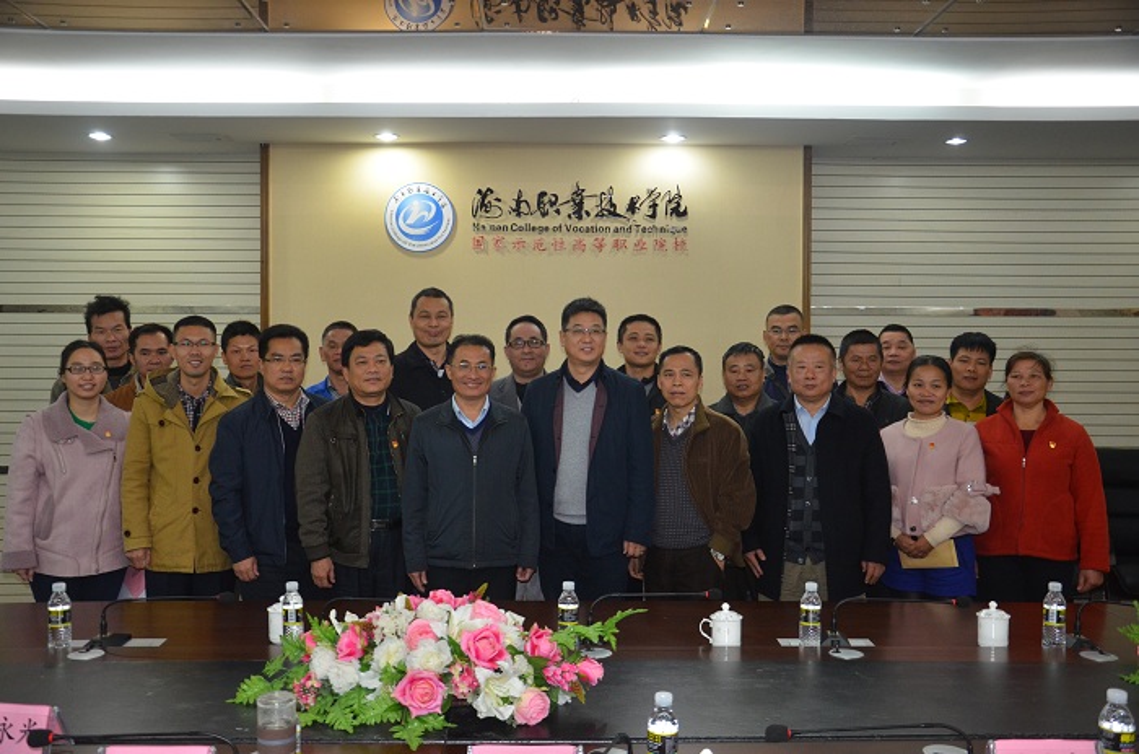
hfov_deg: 53.2
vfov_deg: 36.7
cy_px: 377
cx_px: 570
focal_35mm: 36
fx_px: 1136
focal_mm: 24
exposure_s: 1/60
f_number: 3.8
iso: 800
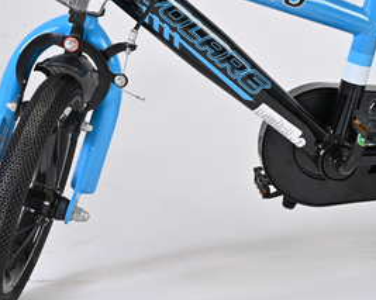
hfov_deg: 9.1
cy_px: 177
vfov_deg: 7.3
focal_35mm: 211
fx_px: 2345
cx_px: 306
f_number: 11
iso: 100
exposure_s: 1/125
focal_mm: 120
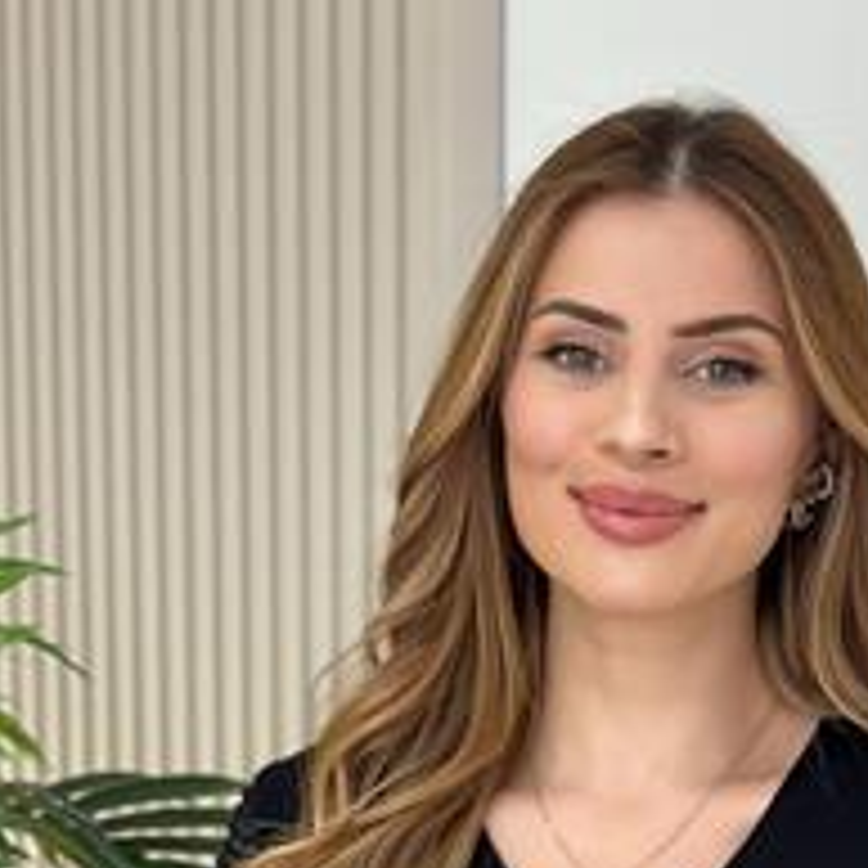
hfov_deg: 14.8
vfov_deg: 14.3
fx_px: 3319
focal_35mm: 117
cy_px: 1122
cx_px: 675
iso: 80
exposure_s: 1/215
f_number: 1.78
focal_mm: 6.86
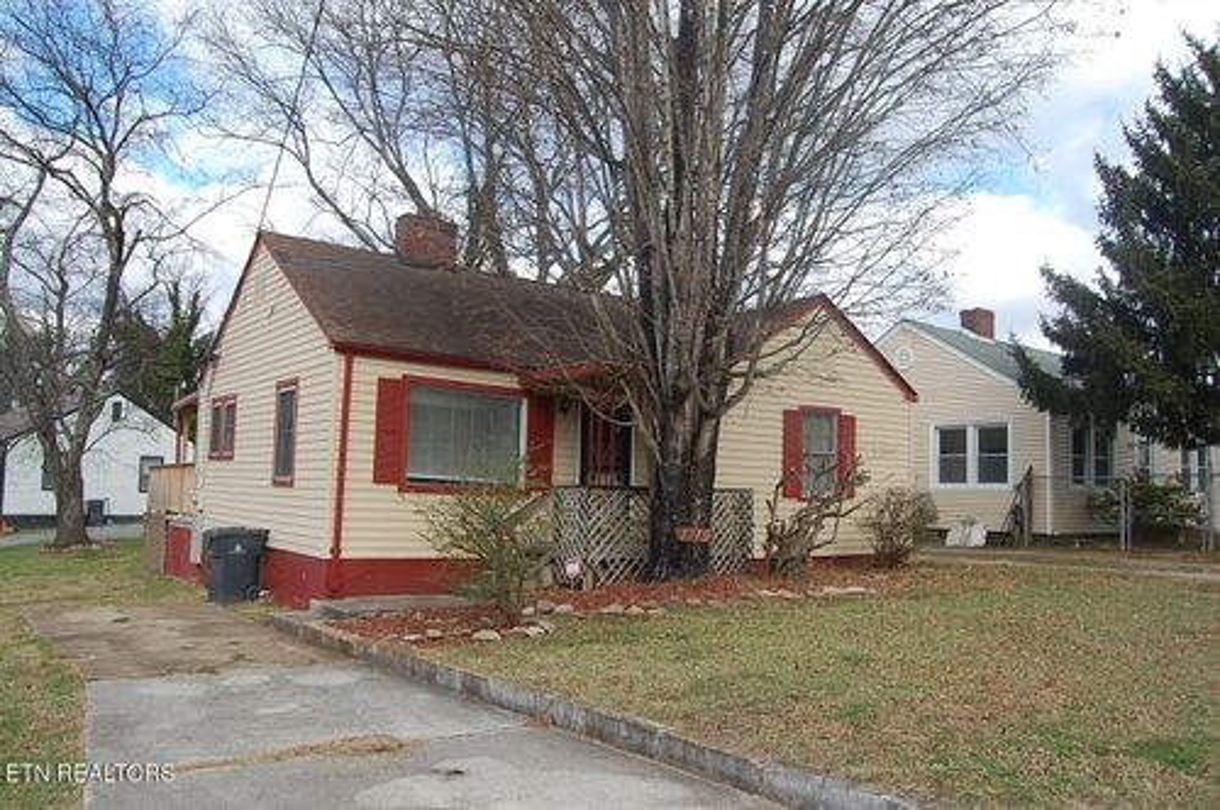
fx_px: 914
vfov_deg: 47.8
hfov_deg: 67.4
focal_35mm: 27
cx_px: 610
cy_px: 405
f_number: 7.1
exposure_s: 1/200
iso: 200
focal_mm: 18
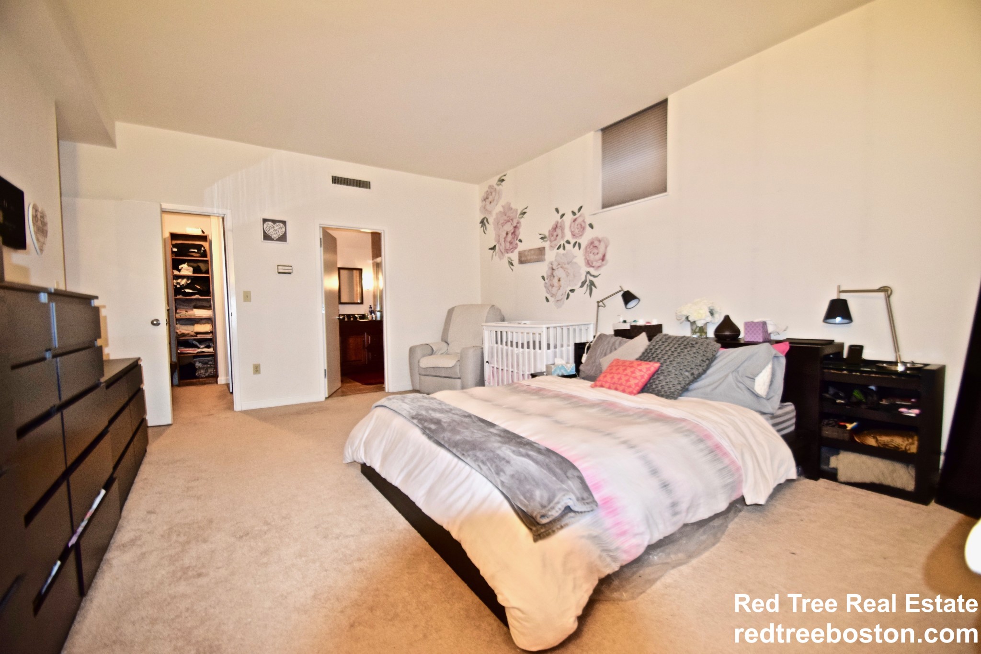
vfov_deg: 77.3
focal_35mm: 15
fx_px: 409
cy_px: 327
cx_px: 490
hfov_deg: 100.4
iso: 1100
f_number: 3.5
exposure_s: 1/60
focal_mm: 10
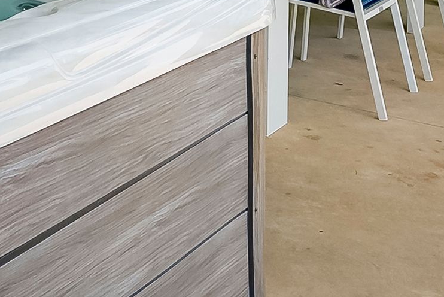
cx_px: 24
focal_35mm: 80
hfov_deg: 24.4
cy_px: -244
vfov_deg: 14.8
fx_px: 987
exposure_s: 1/200
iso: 400
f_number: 8
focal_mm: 14
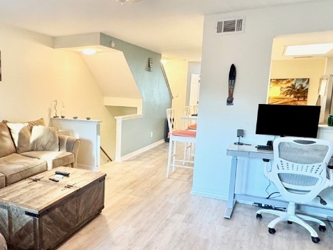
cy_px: 139
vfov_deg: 46.7
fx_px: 288
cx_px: 98
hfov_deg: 57.9
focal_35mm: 30
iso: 320
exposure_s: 1/60
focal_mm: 2.22
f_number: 2.2
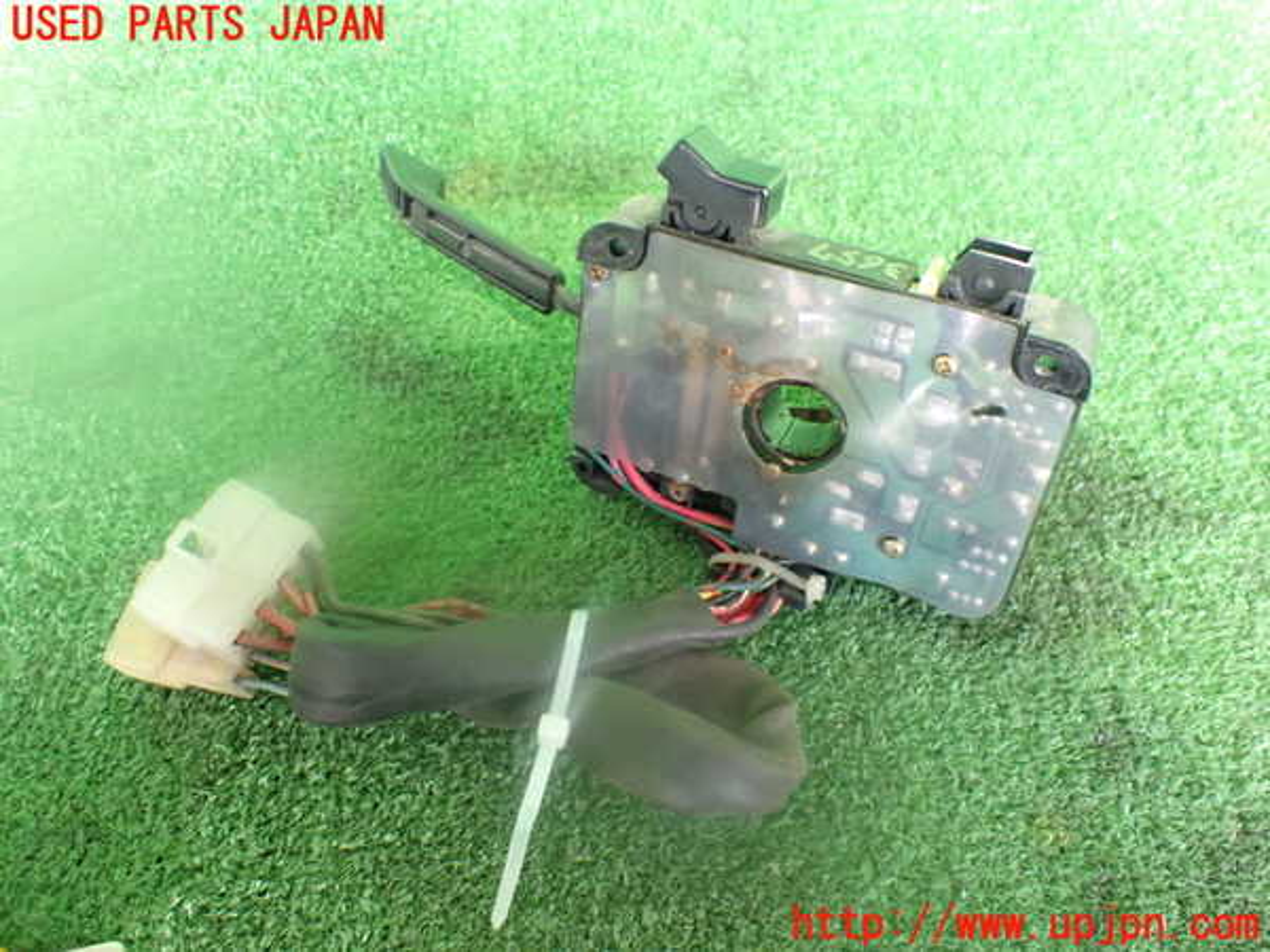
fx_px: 1101
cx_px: 635
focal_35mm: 30
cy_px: 476
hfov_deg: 60.0
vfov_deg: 46.8
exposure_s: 1/40
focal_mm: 5.4
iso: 800
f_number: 2.3
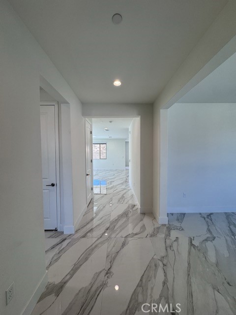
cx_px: 118
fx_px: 127
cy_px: 158
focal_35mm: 14
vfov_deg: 102.1
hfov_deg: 85.7
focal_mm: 2.22
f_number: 2.2
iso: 40
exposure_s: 1/120
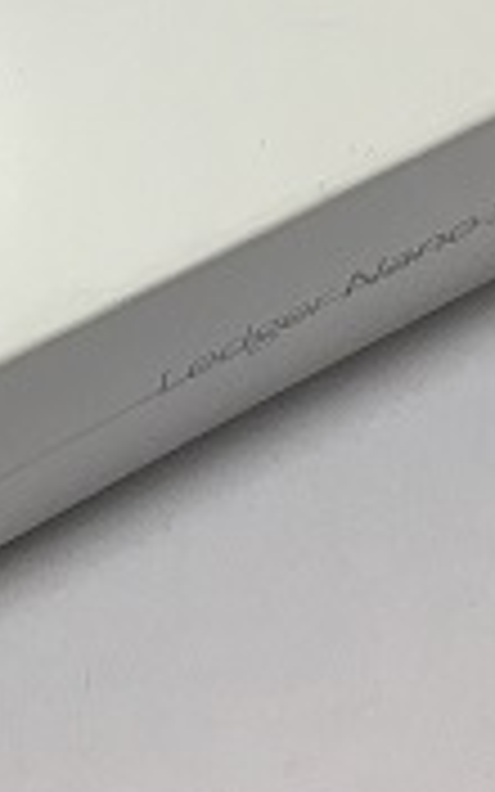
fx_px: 1899
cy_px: 18
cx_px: 50
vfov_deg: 22.7
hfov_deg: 14.7
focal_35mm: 88
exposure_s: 1/30
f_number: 2.2
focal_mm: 4.15
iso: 64
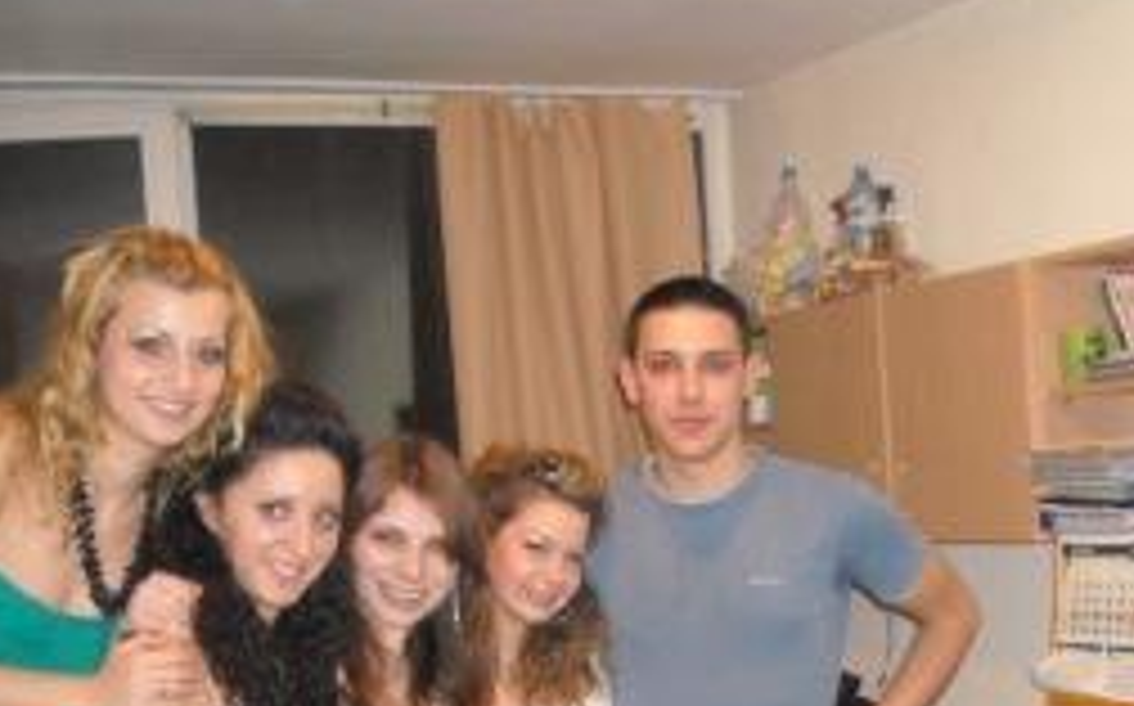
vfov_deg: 19.2
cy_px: 693
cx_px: 778
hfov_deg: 30.8
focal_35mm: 66
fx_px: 2038
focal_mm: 5.7
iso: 400
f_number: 2.8
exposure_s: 1/60
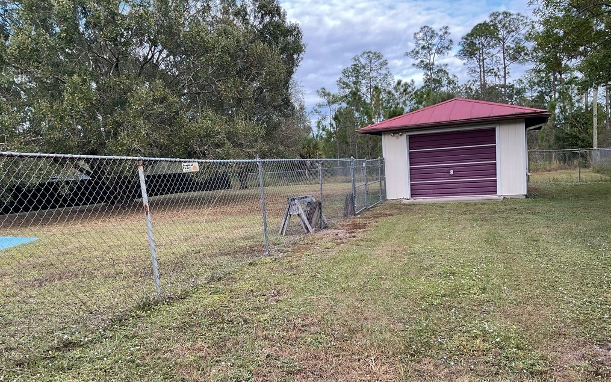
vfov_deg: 40.5
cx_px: 306
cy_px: 223
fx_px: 516
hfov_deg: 61.2
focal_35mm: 31
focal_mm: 3
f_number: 1.8
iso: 16
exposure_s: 1/204
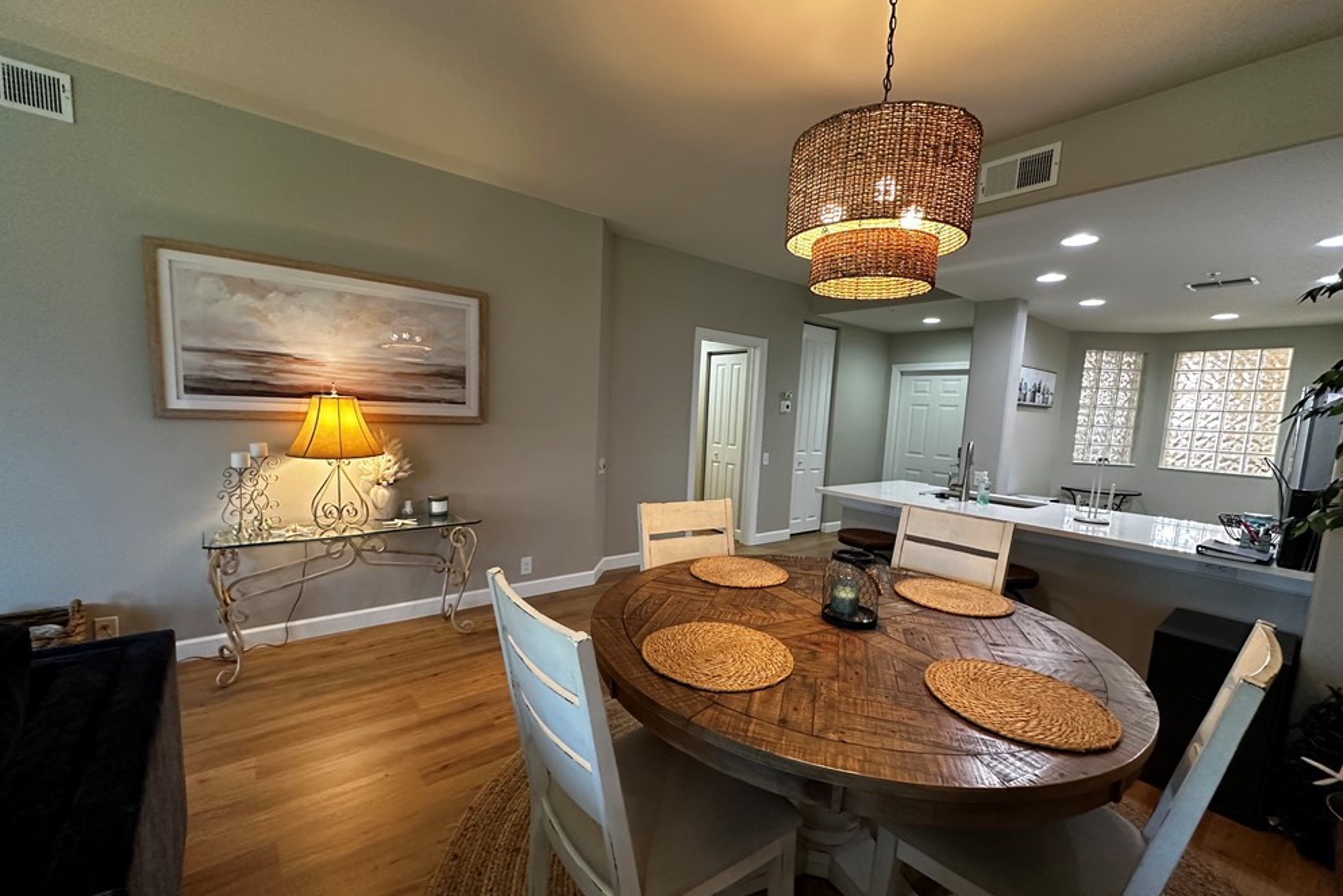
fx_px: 560
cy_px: 476
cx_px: 674
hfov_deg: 100.4
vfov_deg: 77.3
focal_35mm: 15
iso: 200
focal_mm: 2.22
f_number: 2.2
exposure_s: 1/60
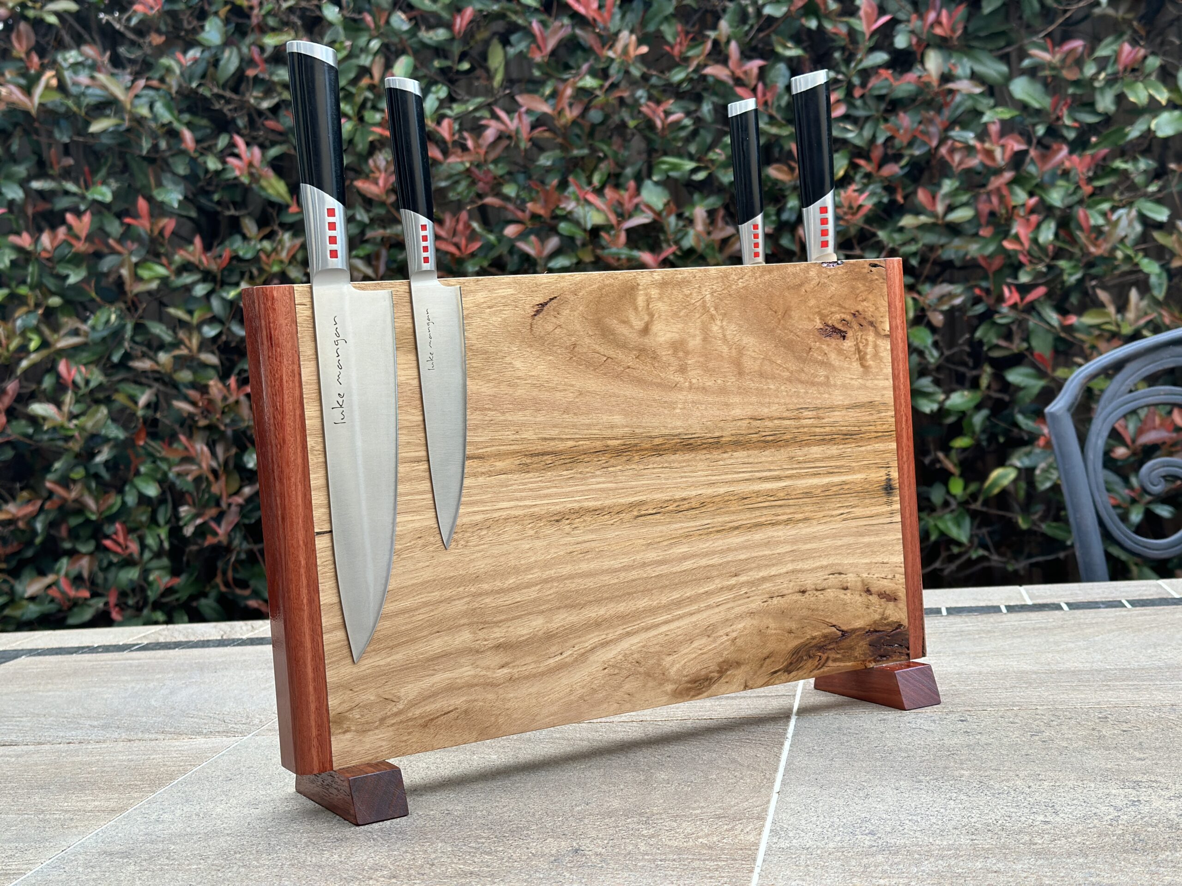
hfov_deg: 39.7
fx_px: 1639
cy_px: 443
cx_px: 591
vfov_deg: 30.3
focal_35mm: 48
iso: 80
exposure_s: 1/210
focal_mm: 6.86
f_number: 1.78
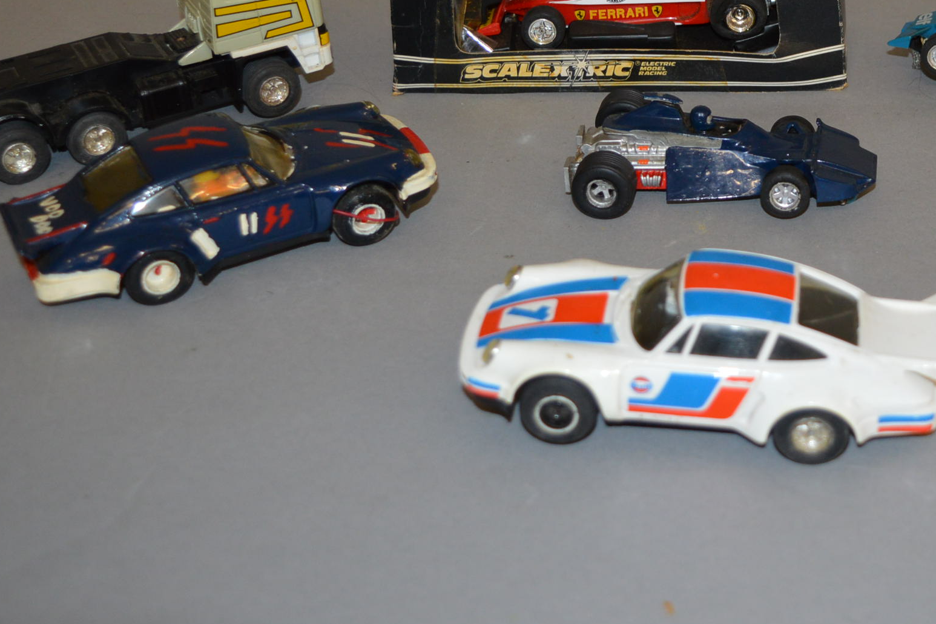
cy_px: 70
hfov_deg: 28.1
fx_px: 1819
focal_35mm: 70
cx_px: 776
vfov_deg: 19.1
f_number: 4
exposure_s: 1/60
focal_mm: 24
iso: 450
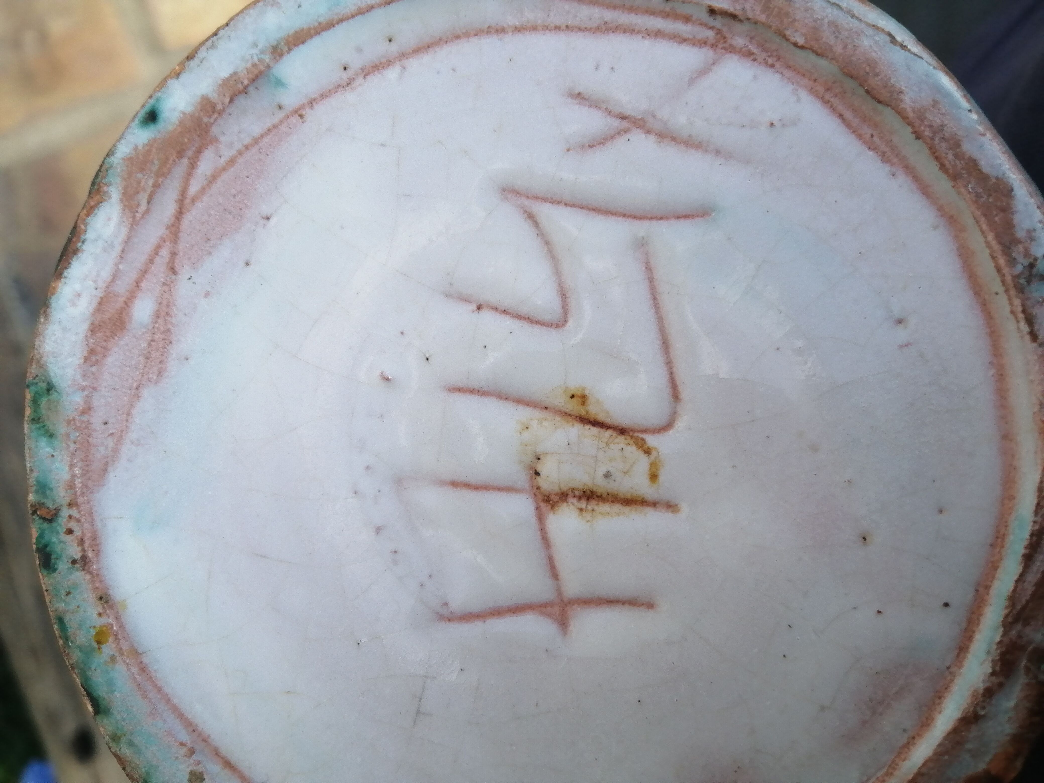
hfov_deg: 67.3
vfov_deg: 53.1
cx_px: 522
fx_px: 784
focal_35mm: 26
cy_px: 392
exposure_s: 1/433
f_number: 1.8
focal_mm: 3.6
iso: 50
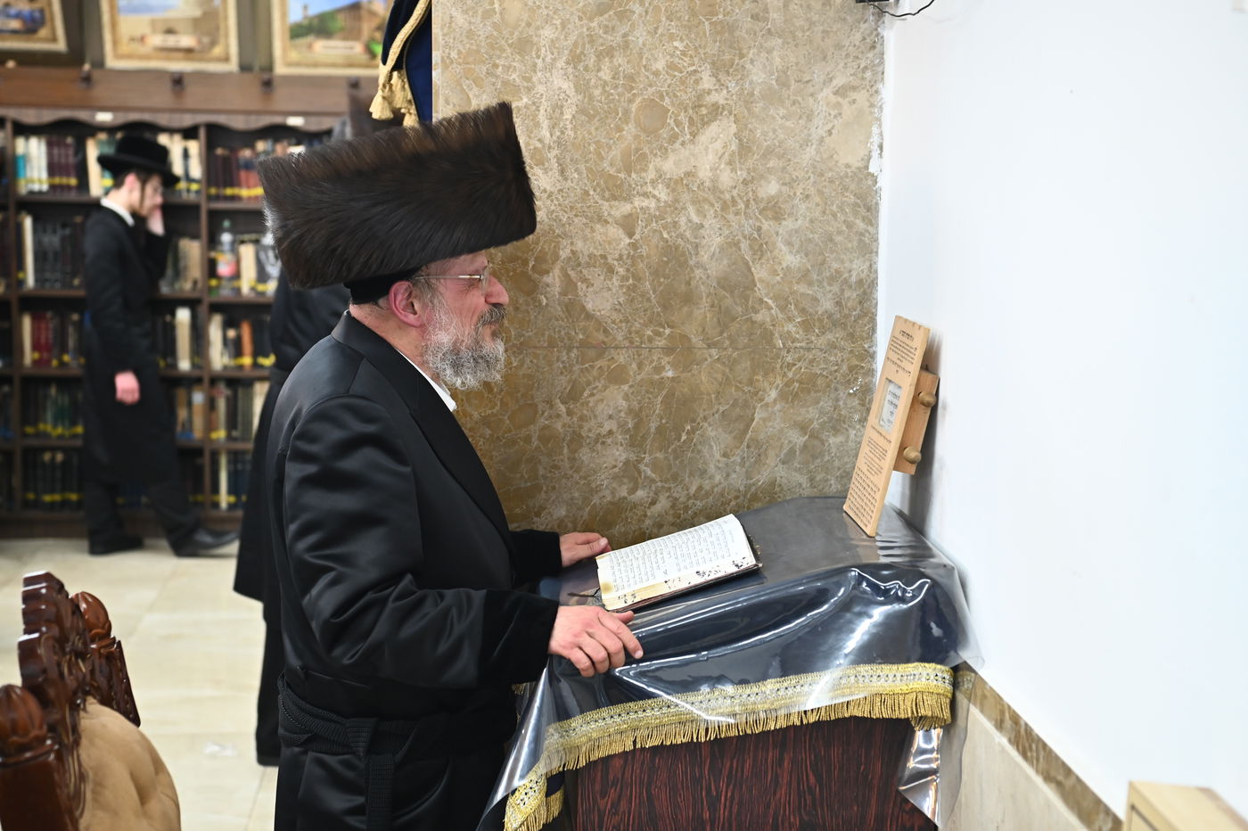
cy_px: 416
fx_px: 2425
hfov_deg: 28.9
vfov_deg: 19.4
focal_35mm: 70
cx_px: 624
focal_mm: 70
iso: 1600
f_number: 4.5
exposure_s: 1/160
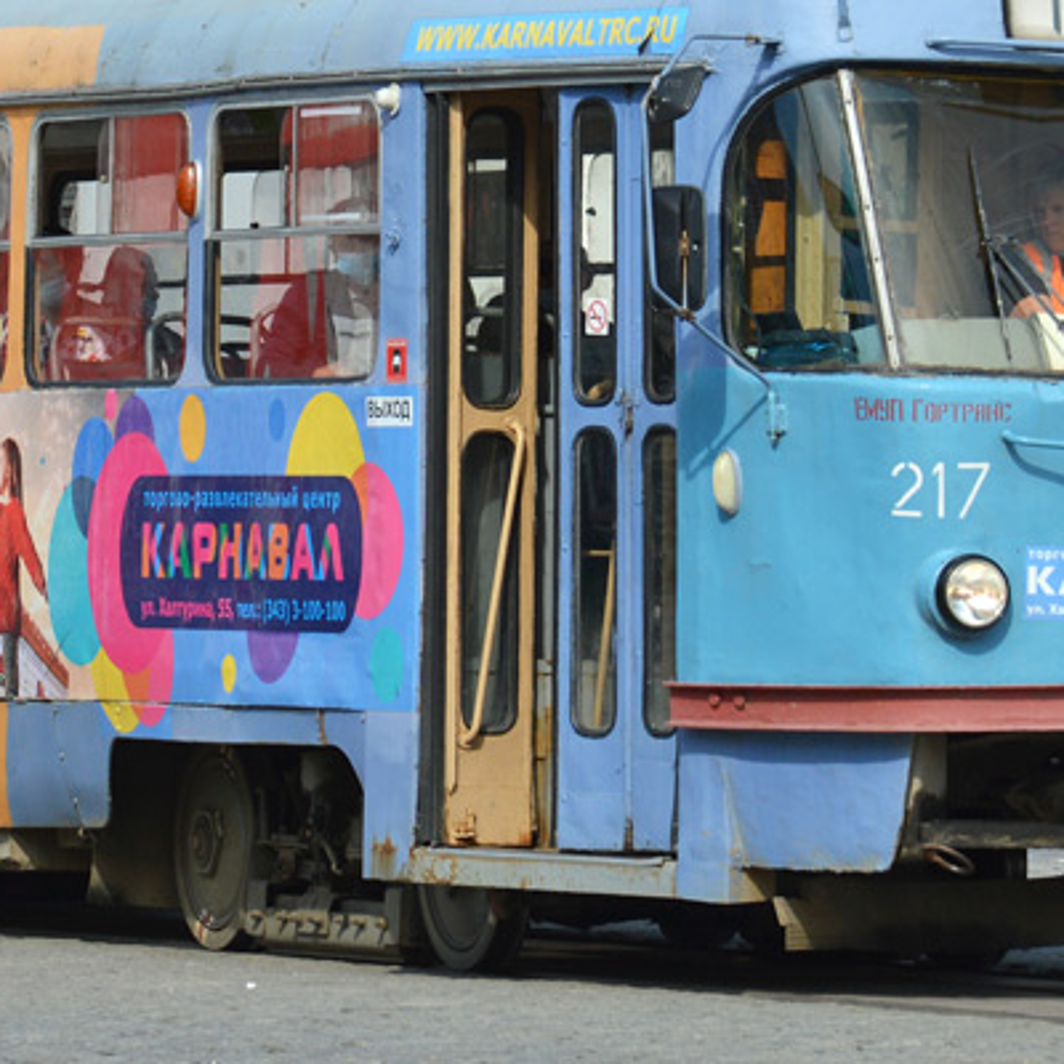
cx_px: 346
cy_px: 21
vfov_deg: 5.0
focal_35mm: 352
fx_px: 12241
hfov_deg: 5.0
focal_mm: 92
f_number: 7.1
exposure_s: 1/320
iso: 100
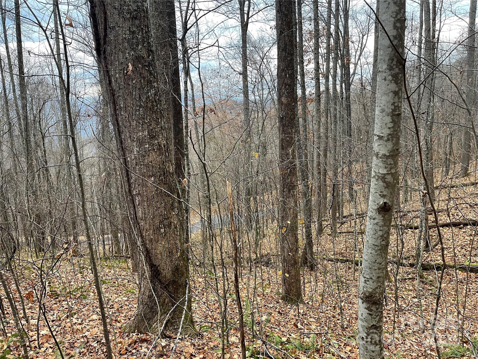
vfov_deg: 54.9
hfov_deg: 69.4
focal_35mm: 25
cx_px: 239
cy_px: 180
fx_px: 345
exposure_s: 1/88
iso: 125
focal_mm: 5.1
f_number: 1.6
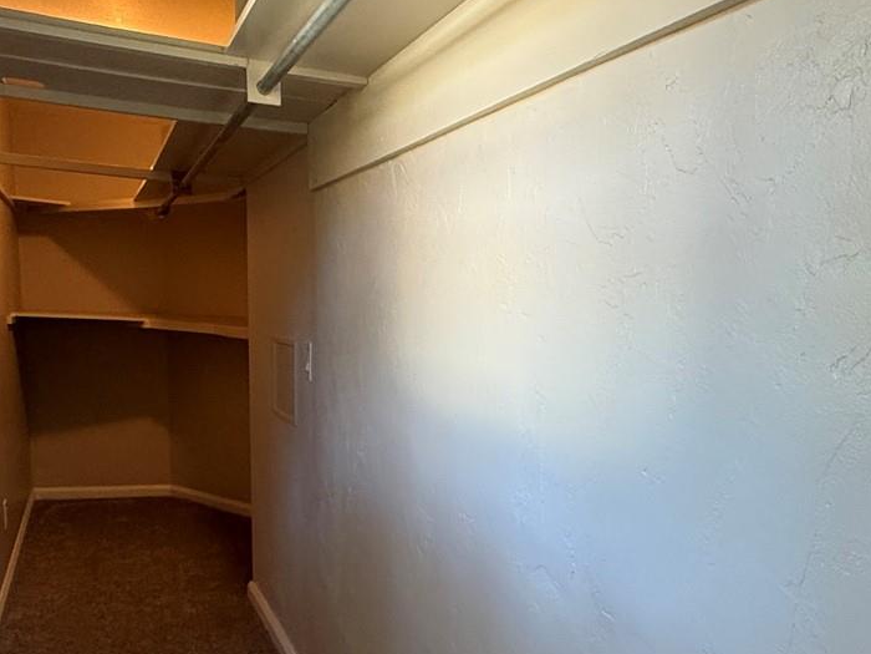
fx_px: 805
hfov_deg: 56.4
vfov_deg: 43.8
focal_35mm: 32
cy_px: 414
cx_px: 516
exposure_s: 1/60
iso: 200
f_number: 2.2
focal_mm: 2.22
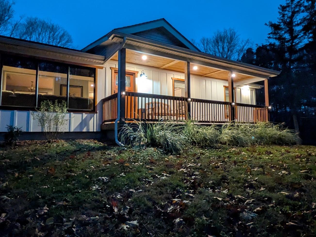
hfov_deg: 76.1
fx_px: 201
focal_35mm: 22
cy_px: 112
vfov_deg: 61.0
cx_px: 140
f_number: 2.2
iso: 379
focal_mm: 1.85
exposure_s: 1/24
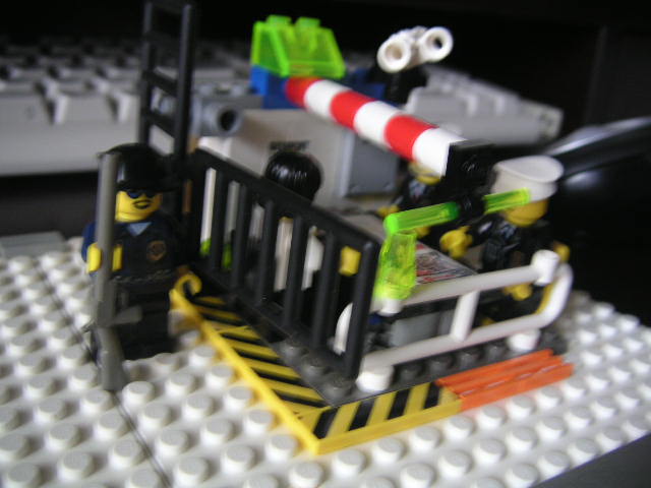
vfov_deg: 37.7
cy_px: 244
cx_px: 326
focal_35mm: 38
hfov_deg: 49.0
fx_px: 715
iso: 100
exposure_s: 1/10
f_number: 2.8
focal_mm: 6
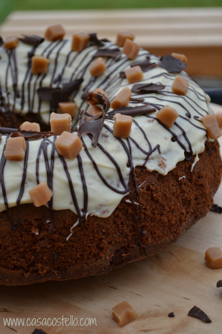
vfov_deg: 29.2
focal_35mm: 69
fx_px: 638
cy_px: 167
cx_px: 111
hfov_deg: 19.7
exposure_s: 1/80
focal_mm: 46
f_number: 5.3
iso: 100
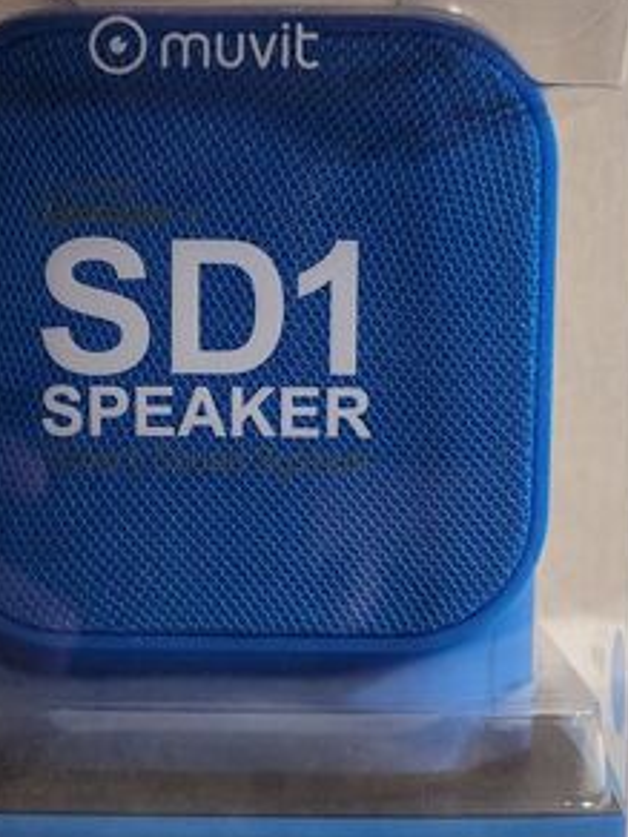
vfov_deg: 33.8
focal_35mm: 57
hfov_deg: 25.6
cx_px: 255
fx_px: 1379
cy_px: 441
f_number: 1.8
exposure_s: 1/100
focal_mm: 5.4
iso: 200
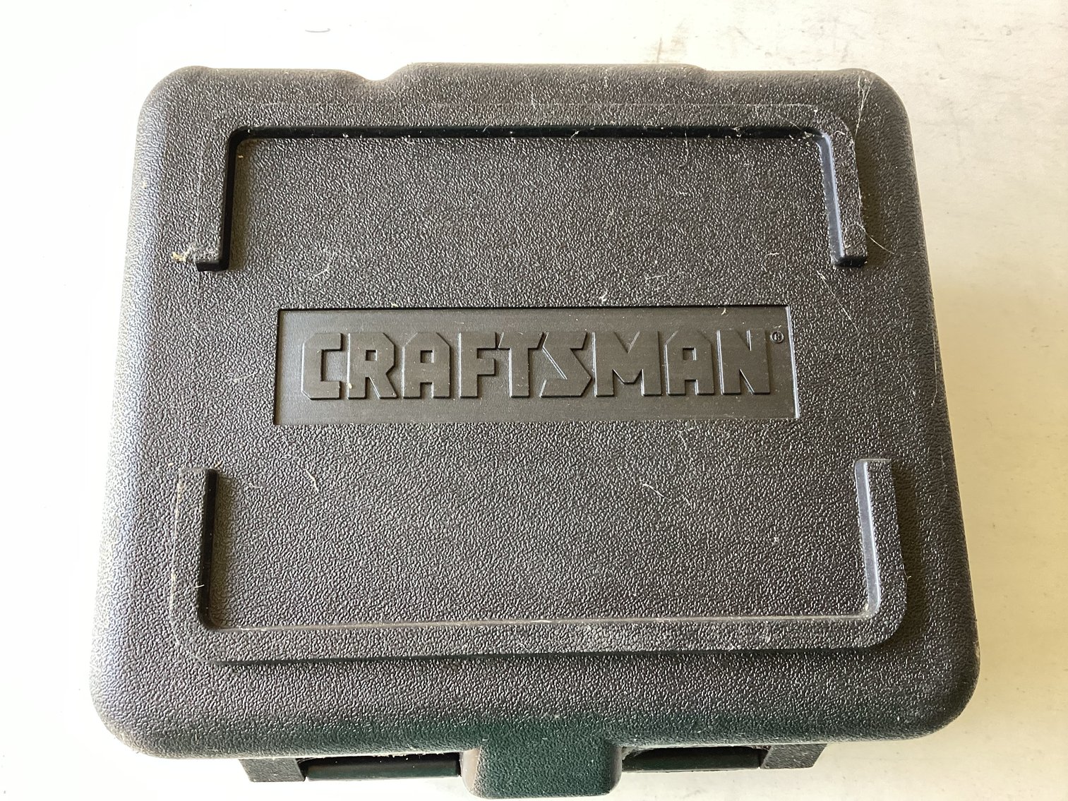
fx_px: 957
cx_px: 534
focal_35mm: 31
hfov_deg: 58.3
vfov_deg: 45.4
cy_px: 400
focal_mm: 3.3
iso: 125
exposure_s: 1/60
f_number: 2.4
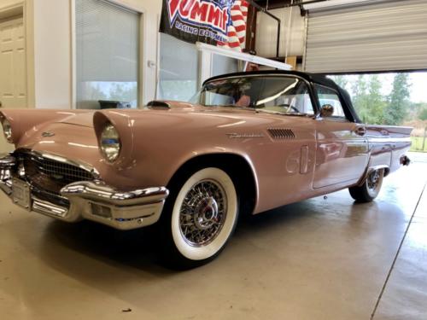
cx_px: 214
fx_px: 345
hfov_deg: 63.4
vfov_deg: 49.7
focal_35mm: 28
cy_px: 160
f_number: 1.8
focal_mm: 4
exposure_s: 1/67
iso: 64
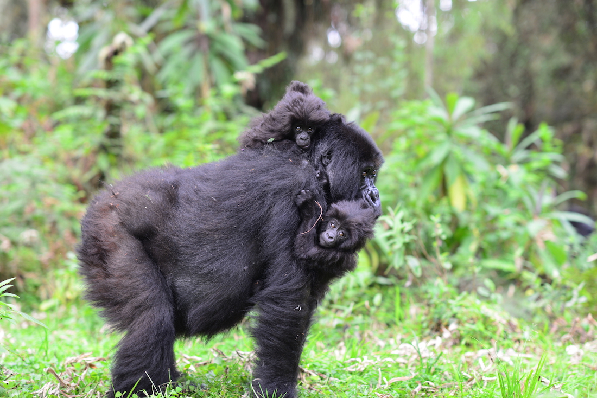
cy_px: 199
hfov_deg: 23.9
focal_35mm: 85
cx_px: 298
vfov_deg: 16.1
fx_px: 1410
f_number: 2.2
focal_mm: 85
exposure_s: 1/100
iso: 250
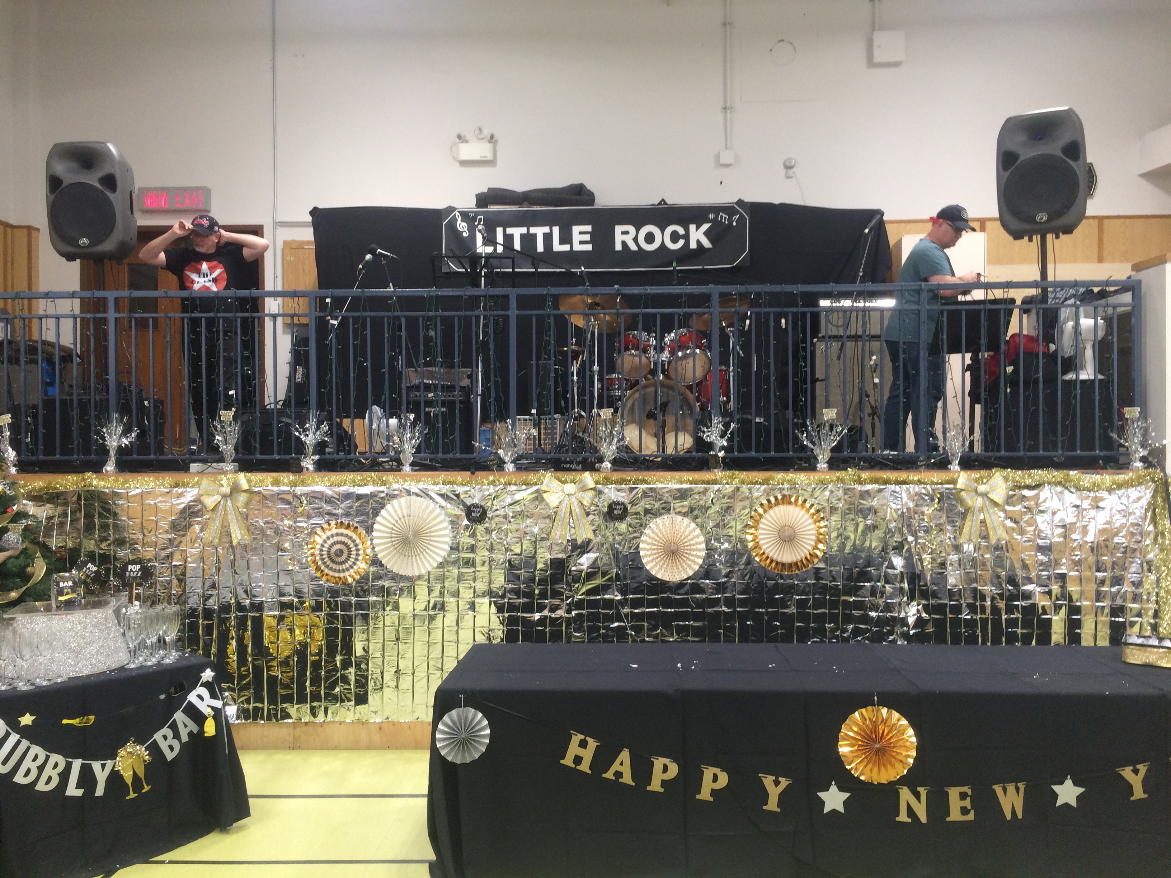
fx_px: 981
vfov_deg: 48.2
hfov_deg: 61.7
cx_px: 586
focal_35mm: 29
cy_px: 439
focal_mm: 4.15
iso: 100
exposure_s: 1/30
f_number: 2.2
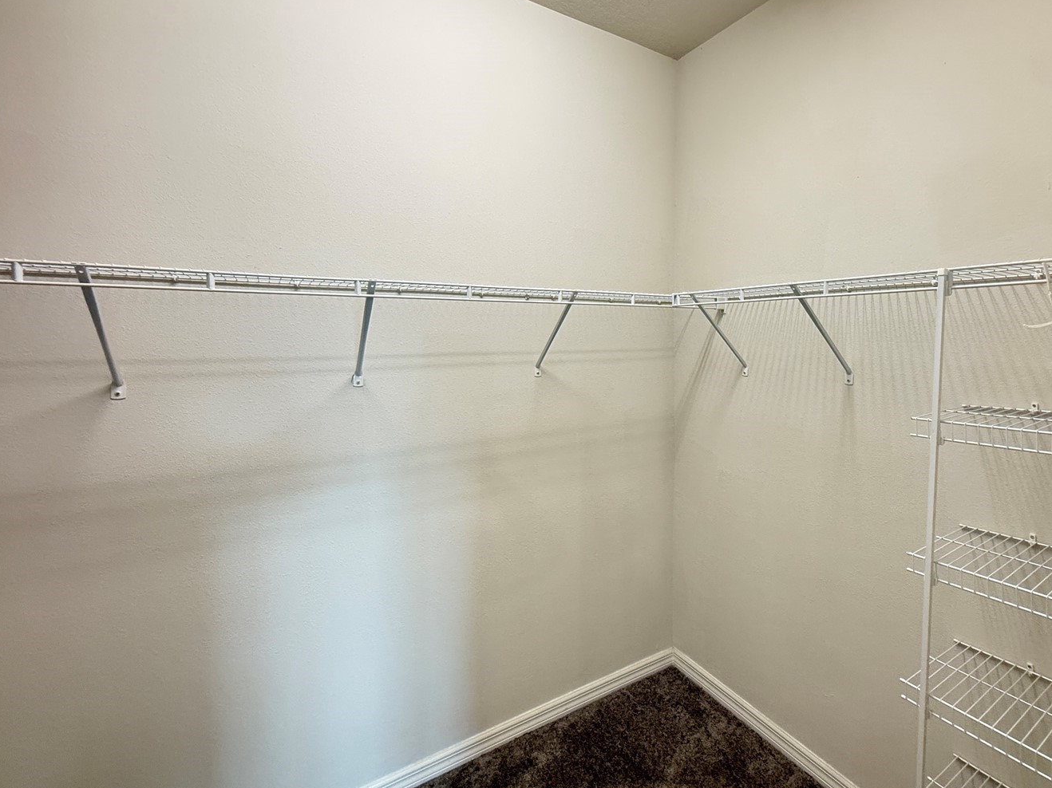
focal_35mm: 17
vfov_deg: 74.4
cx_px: 609
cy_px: 347
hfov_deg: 90.3
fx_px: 517
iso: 400
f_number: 2.2
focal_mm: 2.22
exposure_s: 1/60
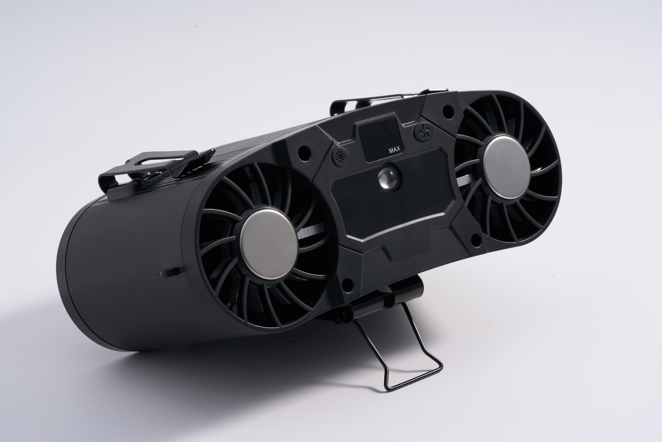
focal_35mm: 90
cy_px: 221
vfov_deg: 15.2
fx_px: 1655
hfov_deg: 22.6
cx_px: 331
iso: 250
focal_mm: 90
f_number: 20
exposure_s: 1/125
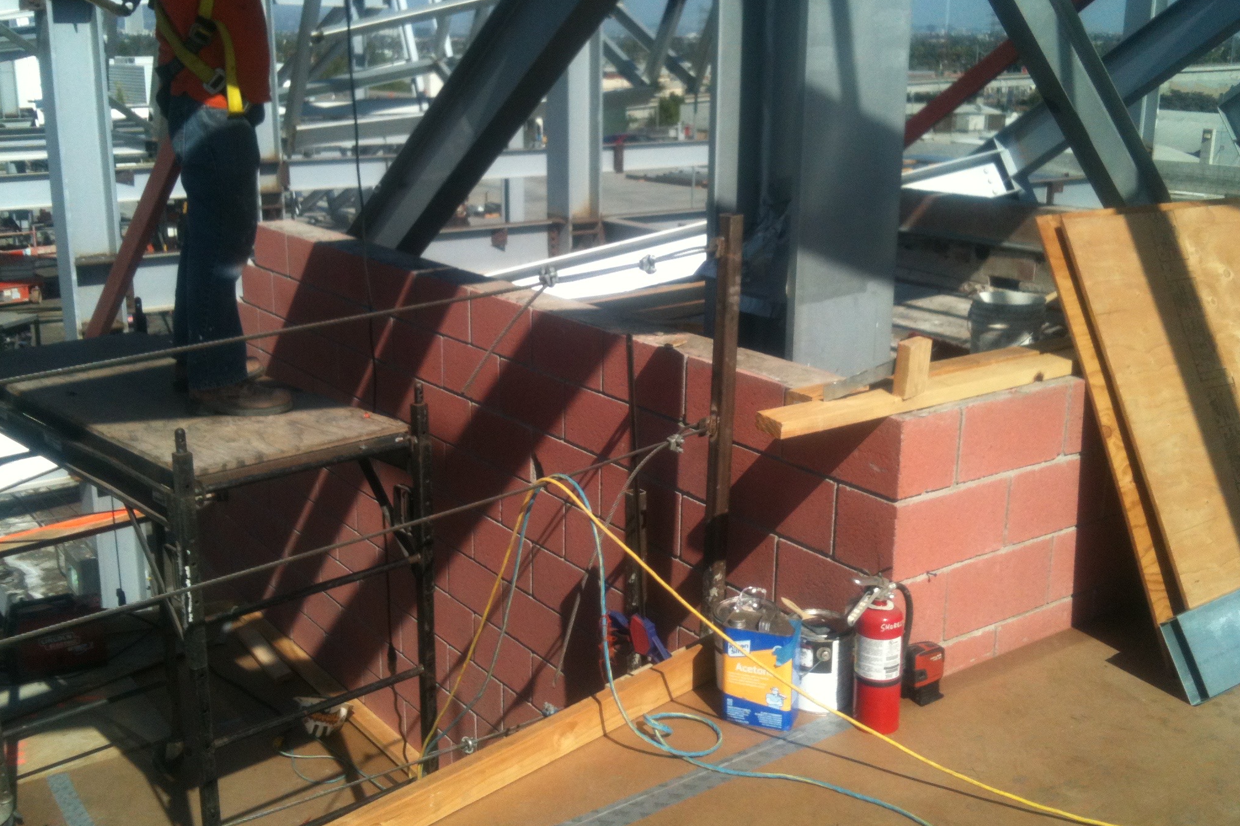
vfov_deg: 35.9
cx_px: 628
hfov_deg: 51.9
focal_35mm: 37
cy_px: 416
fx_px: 1274
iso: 64
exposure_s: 1/1332
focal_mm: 3.85
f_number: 2.8
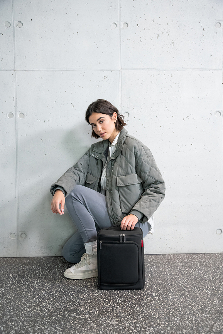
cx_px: 112
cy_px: 167
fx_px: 325
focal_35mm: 35
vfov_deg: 54.4
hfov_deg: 37.9
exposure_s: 1/250
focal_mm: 35
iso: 4000
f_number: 5
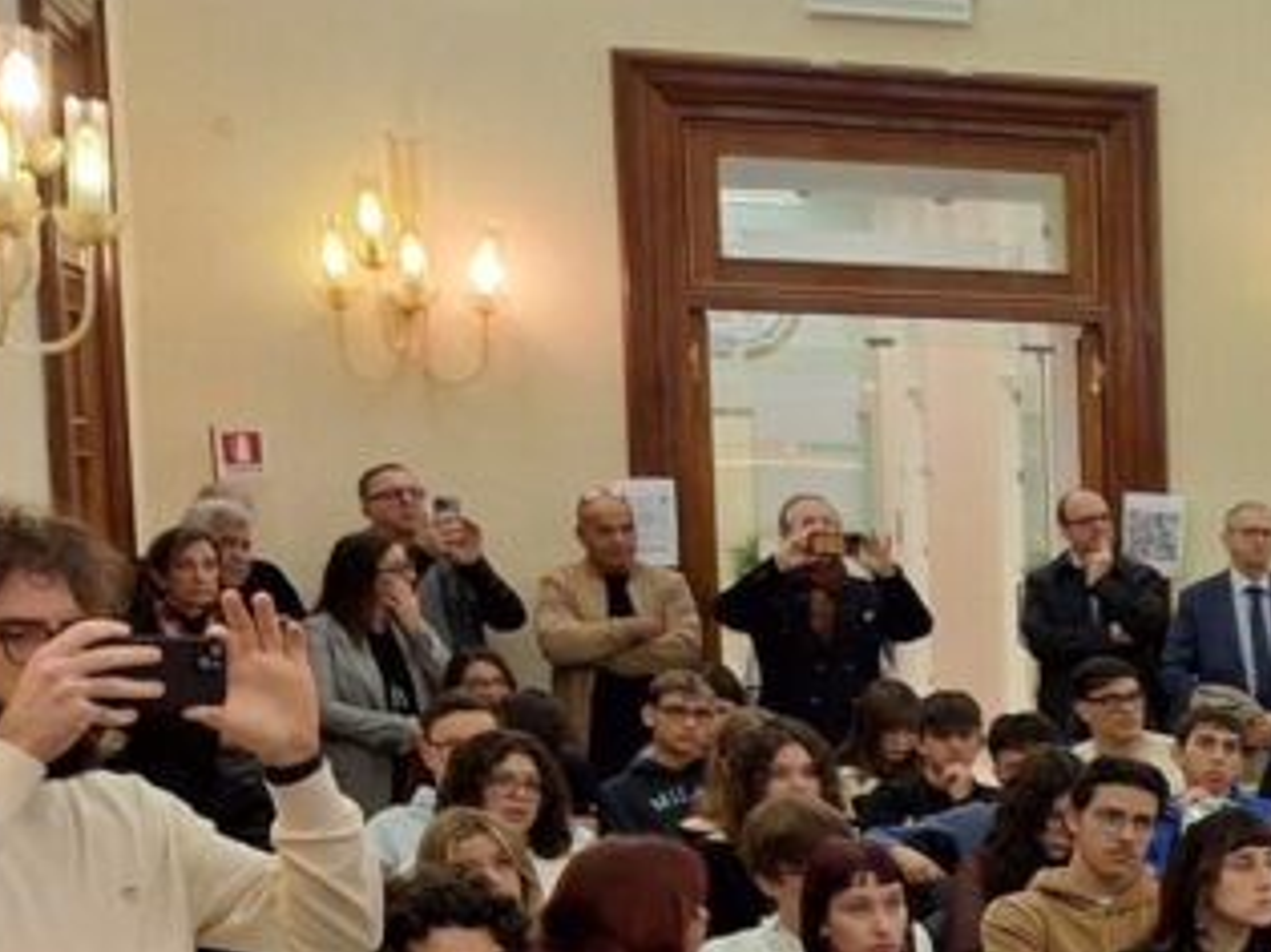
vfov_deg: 15.3
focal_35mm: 95
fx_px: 3487
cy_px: 922
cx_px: 2175
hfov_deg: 17.4
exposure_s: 1/50
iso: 125
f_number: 1.8
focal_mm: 5.54
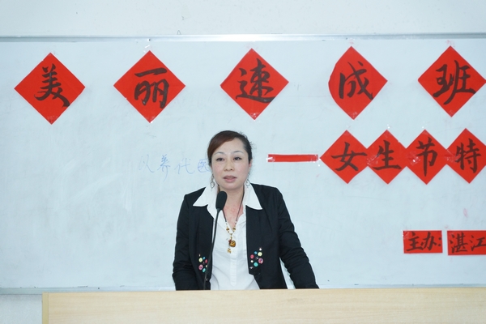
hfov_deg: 27.0
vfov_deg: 18.2
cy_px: 162
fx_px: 1012
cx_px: 243
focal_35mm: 75
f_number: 2.8
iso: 1000
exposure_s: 1/60
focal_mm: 50
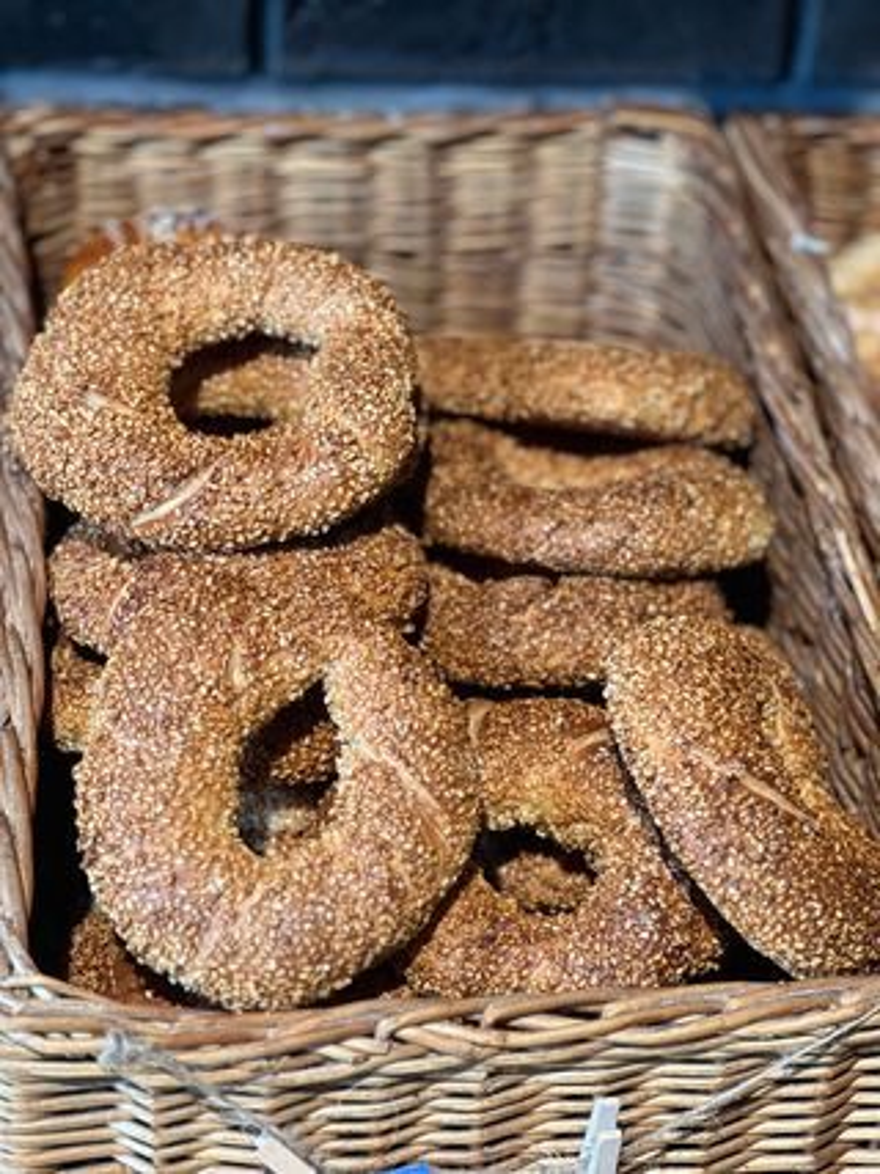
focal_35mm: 77
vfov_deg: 25.3
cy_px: 587
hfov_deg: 19.1
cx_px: 440
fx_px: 2611
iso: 250
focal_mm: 9
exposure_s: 1/100
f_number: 2.8
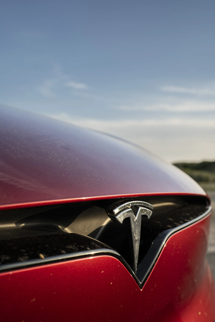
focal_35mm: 35
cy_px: 161
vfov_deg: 54.4
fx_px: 314
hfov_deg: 37.9
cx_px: 108
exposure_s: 1/80
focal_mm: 35
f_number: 5
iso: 125
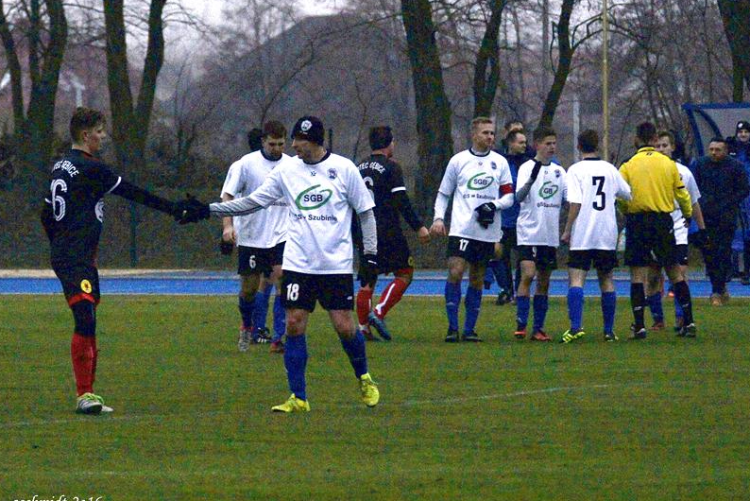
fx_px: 6023
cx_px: 380
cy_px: 247
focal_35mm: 289
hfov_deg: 7.1
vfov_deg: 4.8
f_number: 5
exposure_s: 1/640
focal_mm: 180
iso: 1600
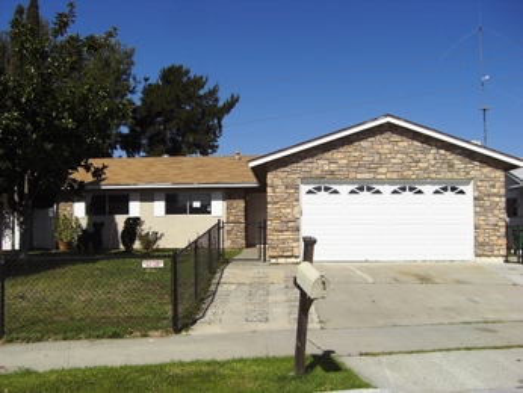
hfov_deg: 48.9
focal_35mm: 38
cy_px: 196
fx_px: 575
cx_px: 262
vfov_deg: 37.8
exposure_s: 1/320
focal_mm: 6.2
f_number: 8
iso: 64
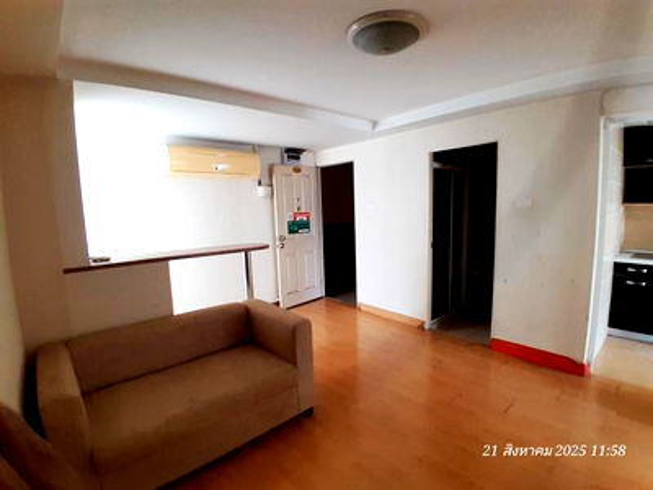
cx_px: 326
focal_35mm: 17
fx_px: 321
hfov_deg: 91.0
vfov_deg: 74.7
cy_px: 245
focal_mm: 1.46
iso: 125
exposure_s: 1/25
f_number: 2.2
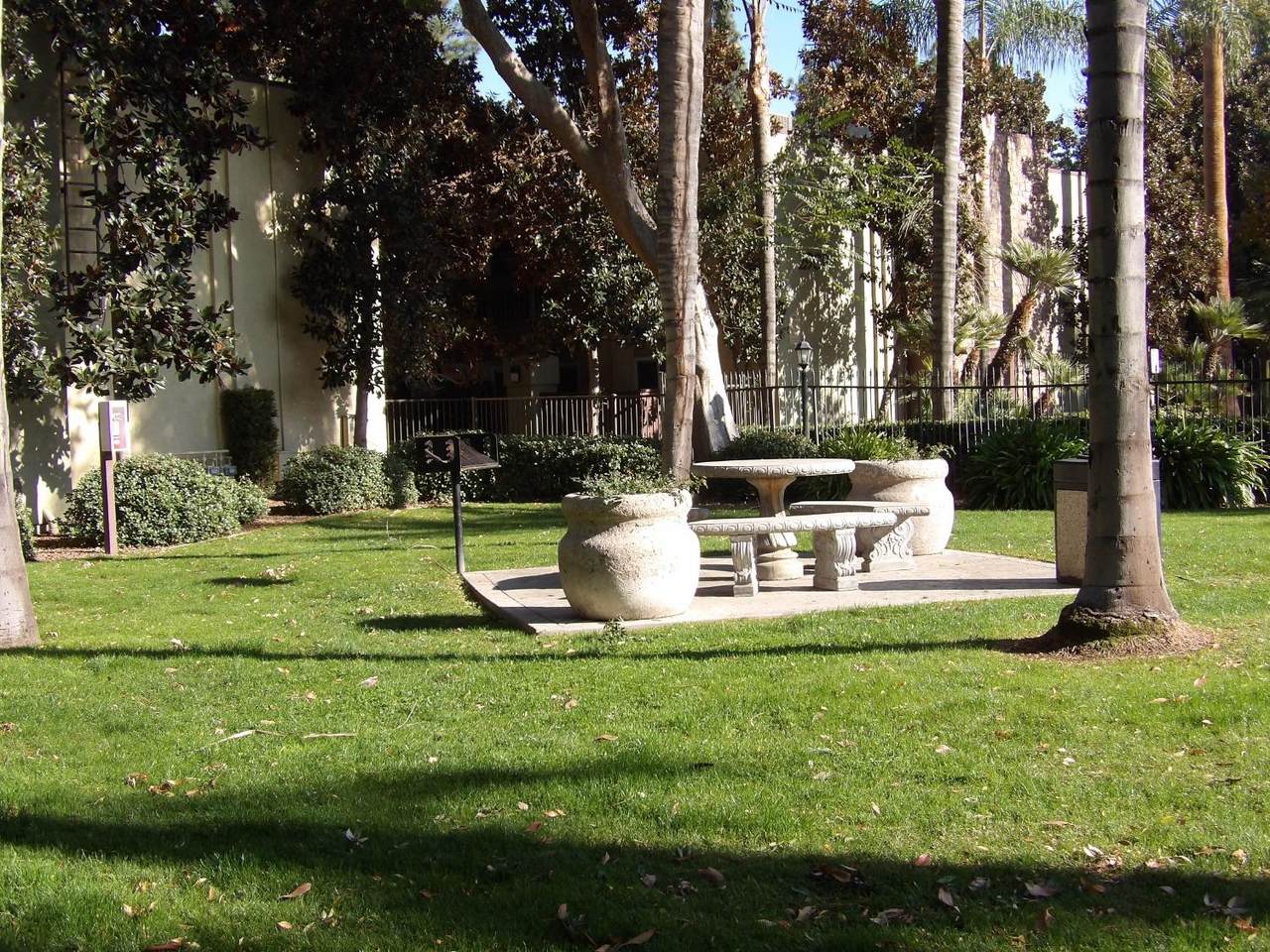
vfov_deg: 31.5
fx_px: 1688
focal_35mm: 46
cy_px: 476
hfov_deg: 41.2
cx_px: 635
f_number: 3.3
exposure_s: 1/399
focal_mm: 8.2
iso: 100
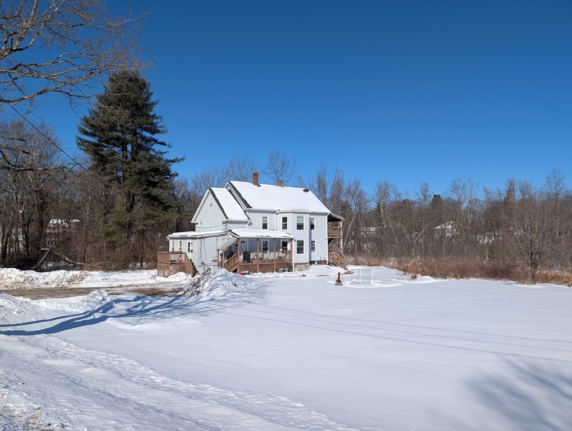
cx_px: 286
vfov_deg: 56.9
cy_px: 216
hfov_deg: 71.5
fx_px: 397
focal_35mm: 24
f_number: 1.68
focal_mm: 6.9
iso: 21
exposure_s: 1/2193
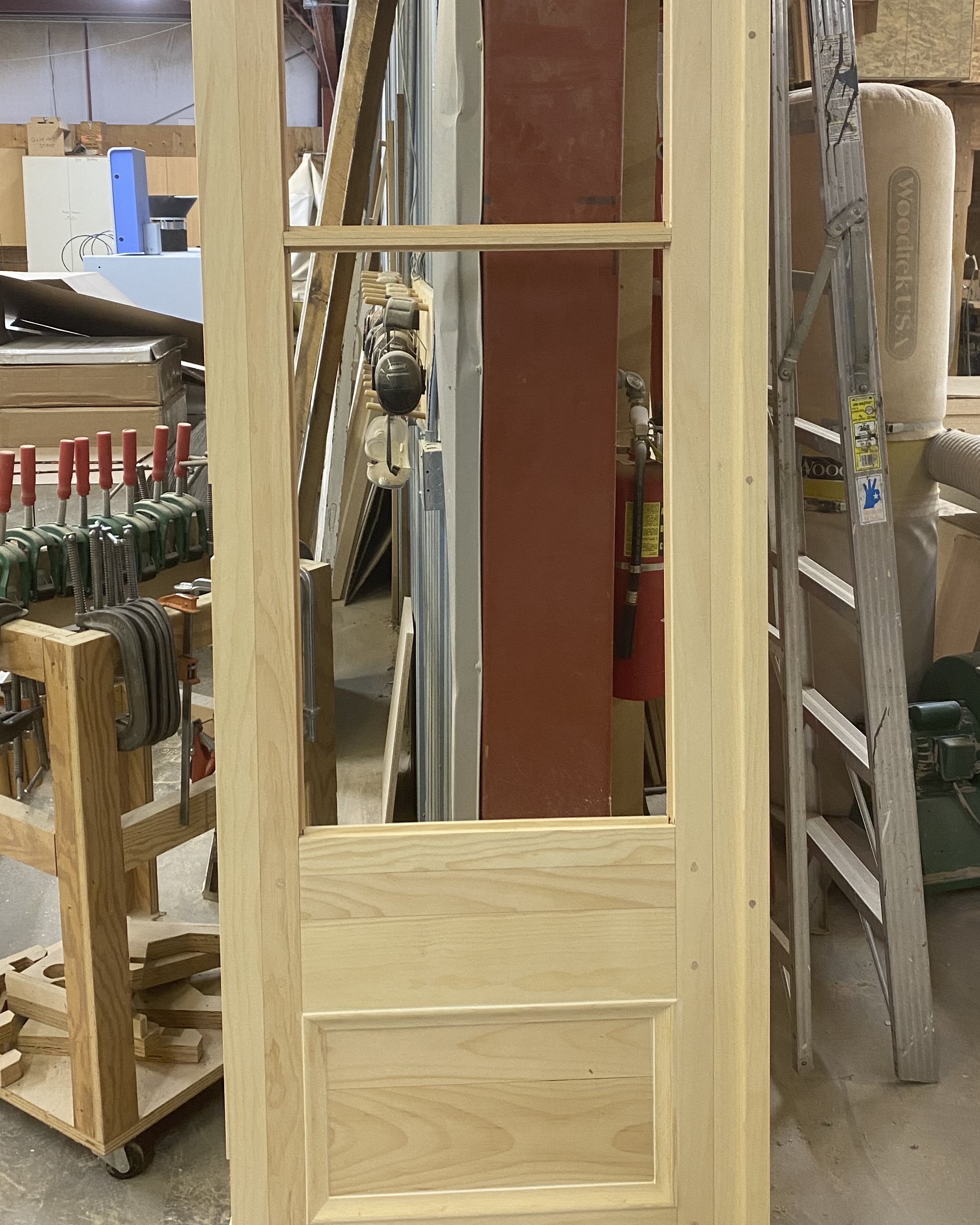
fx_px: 1414
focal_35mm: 39
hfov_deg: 38.2
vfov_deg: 46.4
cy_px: 457
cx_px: 473
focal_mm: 4.25
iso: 160
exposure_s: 1/60
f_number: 1.8
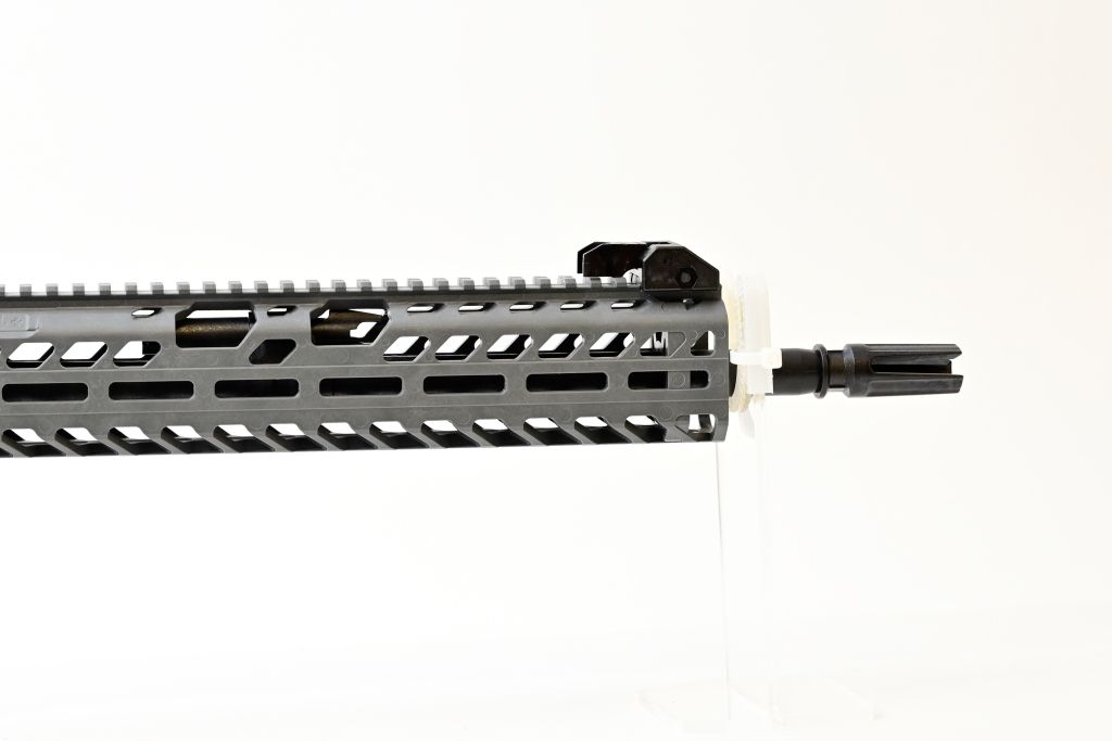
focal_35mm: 105
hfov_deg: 19.5
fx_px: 3244
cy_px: 370
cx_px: 556
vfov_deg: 13.0
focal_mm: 70
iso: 800
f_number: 6.3
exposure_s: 1/60
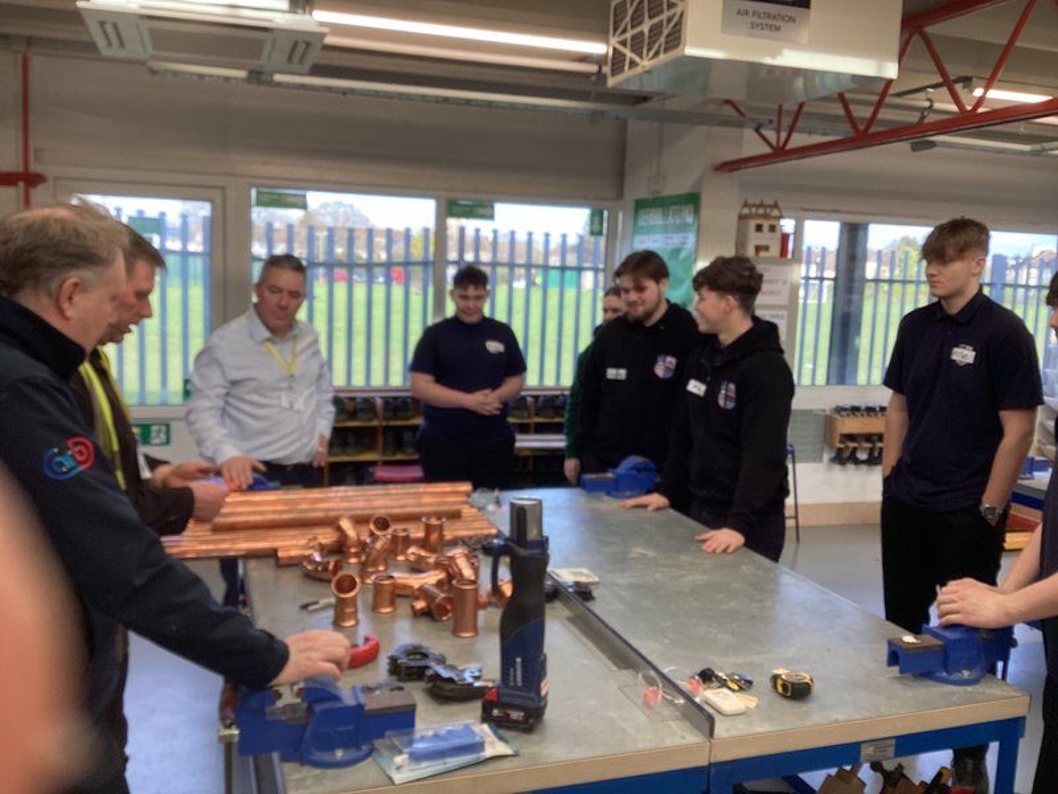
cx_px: 529
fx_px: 947
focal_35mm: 31
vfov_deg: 45.4
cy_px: 397
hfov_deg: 58.4
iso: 40
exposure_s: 1/100
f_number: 2.4
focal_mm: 3.3
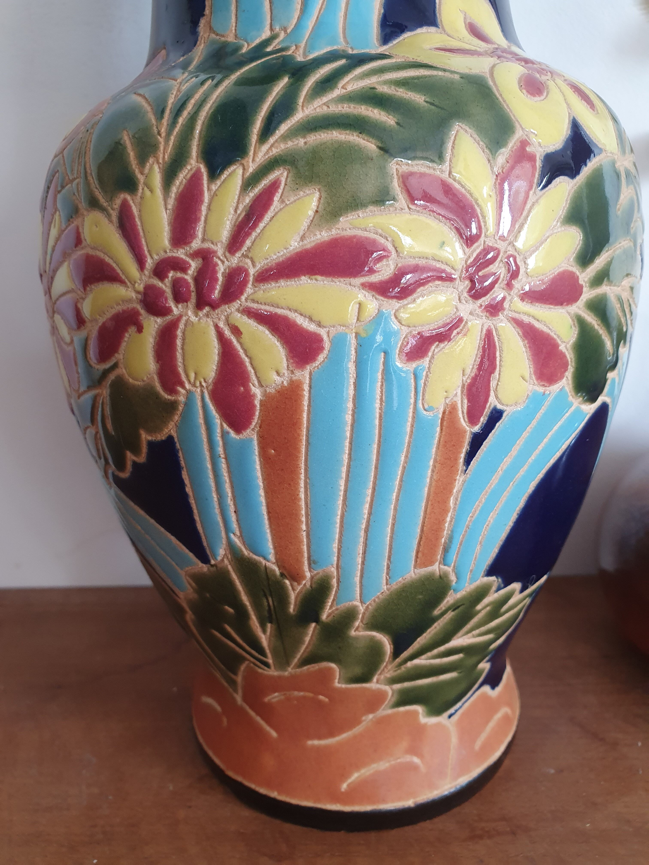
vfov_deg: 67.3
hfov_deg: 53.1
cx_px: 324
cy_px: 432
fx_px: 650
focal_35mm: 26
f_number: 2.4
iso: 200
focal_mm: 4.32
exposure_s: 1/50
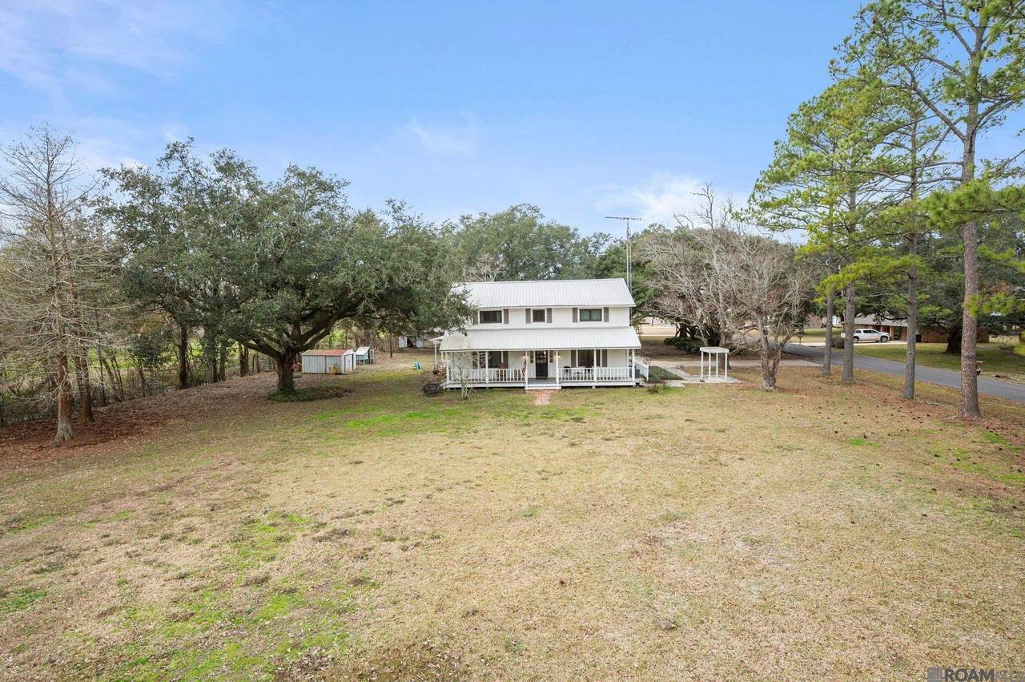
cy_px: 341
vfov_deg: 65.8
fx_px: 526
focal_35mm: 18
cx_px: 512
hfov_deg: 88.5
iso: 500
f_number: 7.1
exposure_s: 1/320
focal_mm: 18.5
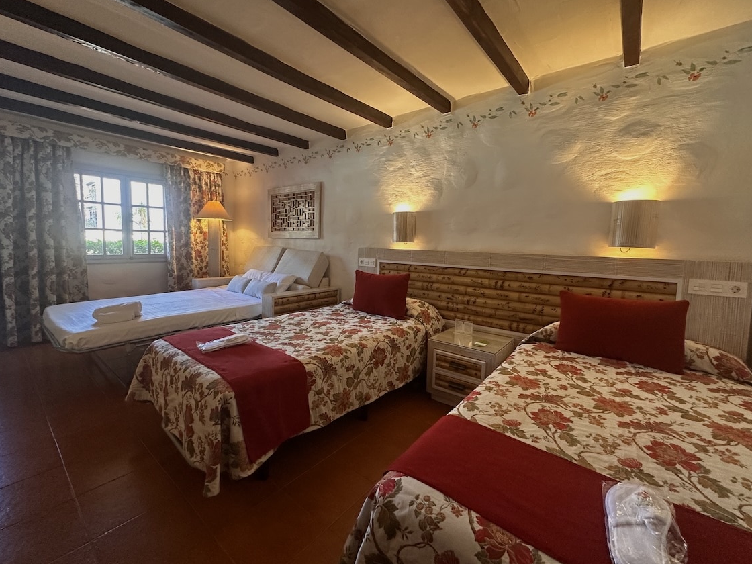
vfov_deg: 81.7
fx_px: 326
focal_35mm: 15
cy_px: 267
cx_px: 369
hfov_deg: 98.2
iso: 400
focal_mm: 2.22
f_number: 2.2
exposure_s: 1/60
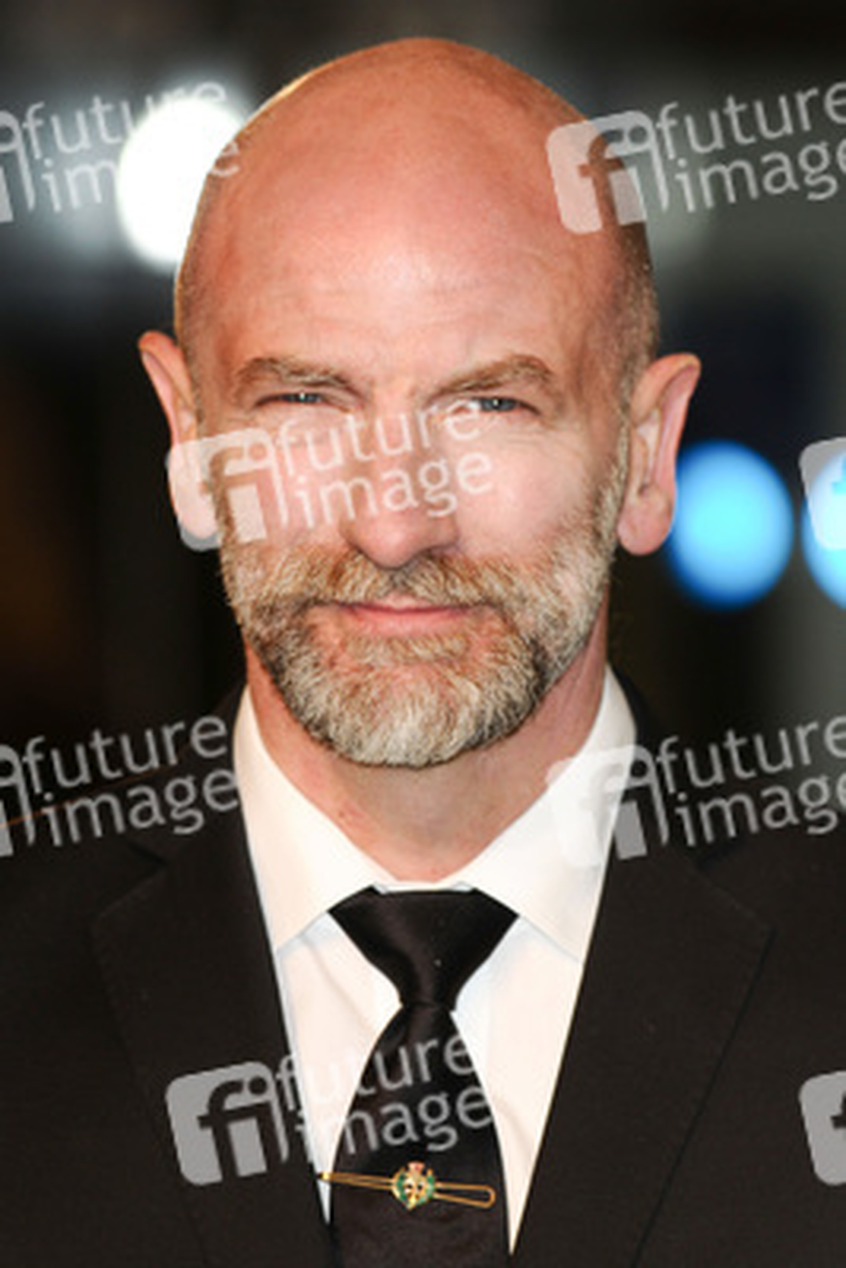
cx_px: 423
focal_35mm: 300
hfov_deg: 4.6
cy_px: 634
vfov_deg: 6.9
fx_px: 10565
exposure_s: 1/200
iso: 320
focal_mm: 200
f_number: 4.5
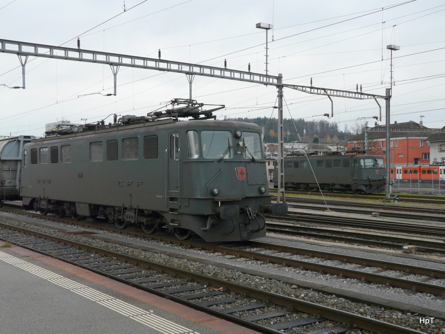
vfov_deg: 33.6
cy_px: 167
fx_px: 553
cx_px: 222
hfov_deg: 43.9
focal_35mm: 43
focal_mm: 7
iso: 100
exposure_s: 1/60
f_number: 3.2
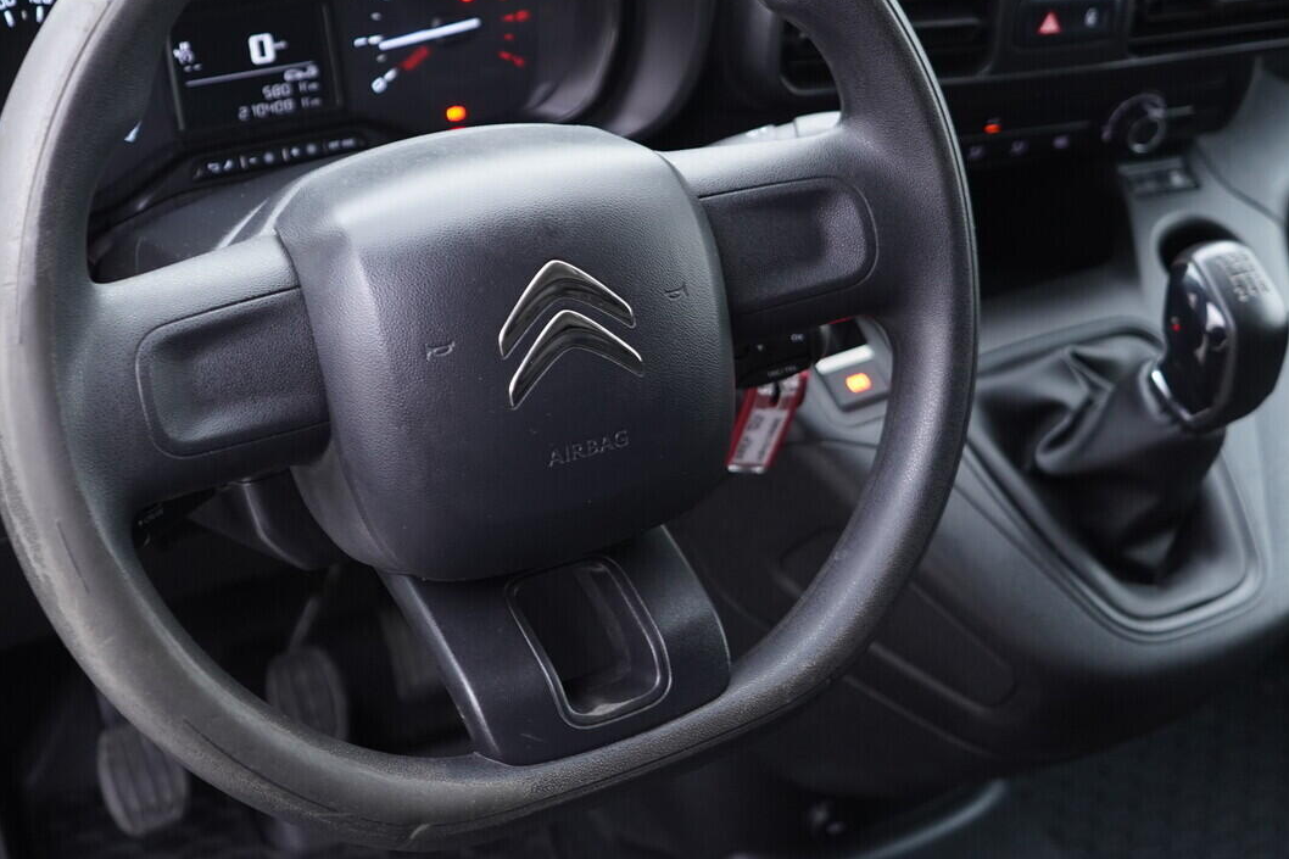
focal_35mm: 49
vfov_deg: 27.4
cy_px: 305
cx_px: 524
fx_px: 1754
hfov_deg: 40.2
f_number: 2.8
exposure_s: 1/40
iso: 500
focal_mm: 24
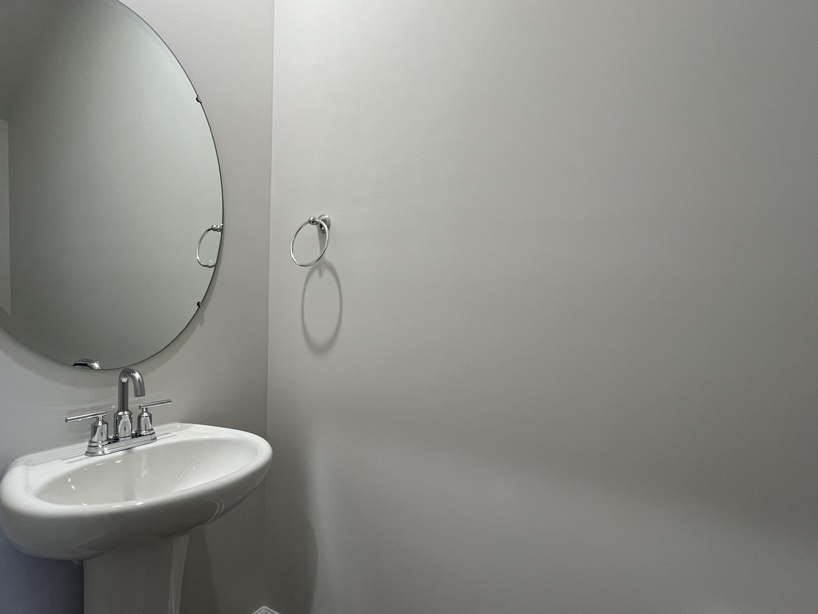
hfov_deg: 90.9
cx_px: 430
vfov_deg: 74.7
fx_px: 402
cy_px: 324
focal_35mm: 17
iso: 125
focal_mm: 1.57
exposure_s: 1/60
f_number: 1.8
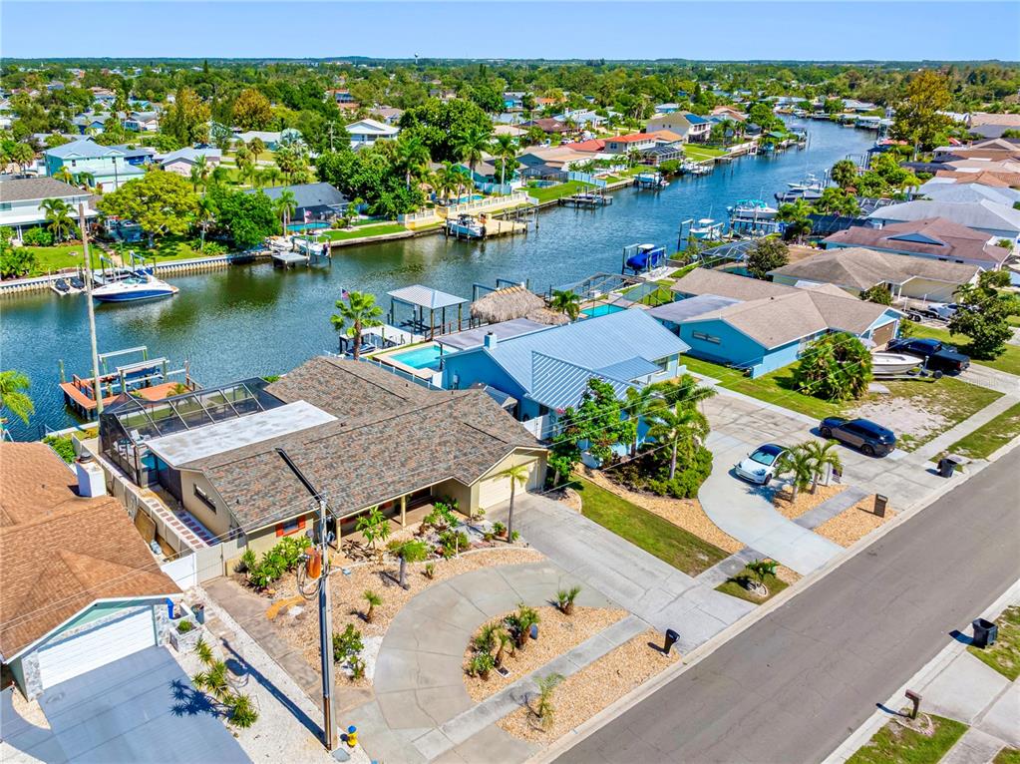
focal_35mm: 24
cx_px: 510
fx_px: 707
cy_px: 382
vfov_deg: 56.8
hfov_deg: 71.6
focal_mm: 12.29
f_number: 8
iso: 100
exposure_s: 1/400
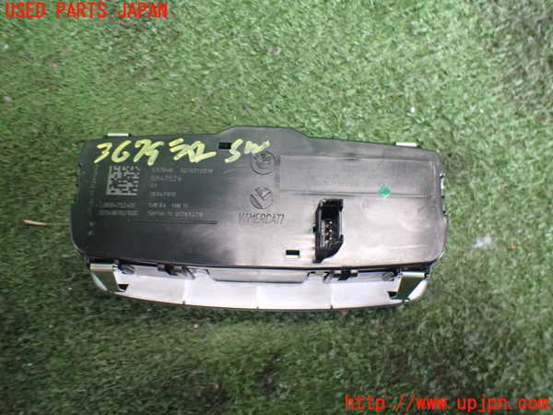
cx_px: 276
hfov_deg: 60.0
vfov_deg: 46.8
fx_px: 479
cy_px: 208
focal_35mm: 30
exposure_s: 1/60
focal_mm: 5.4
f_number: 2.3
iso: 800
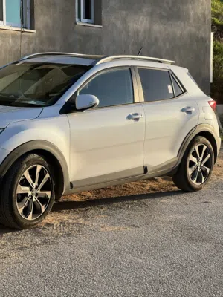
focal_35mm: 77
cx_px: 112
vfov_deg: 25.3
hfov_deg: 19.1
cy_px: 148
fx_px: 661
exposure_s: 1/313
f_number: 2.8
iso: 32
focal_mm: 9
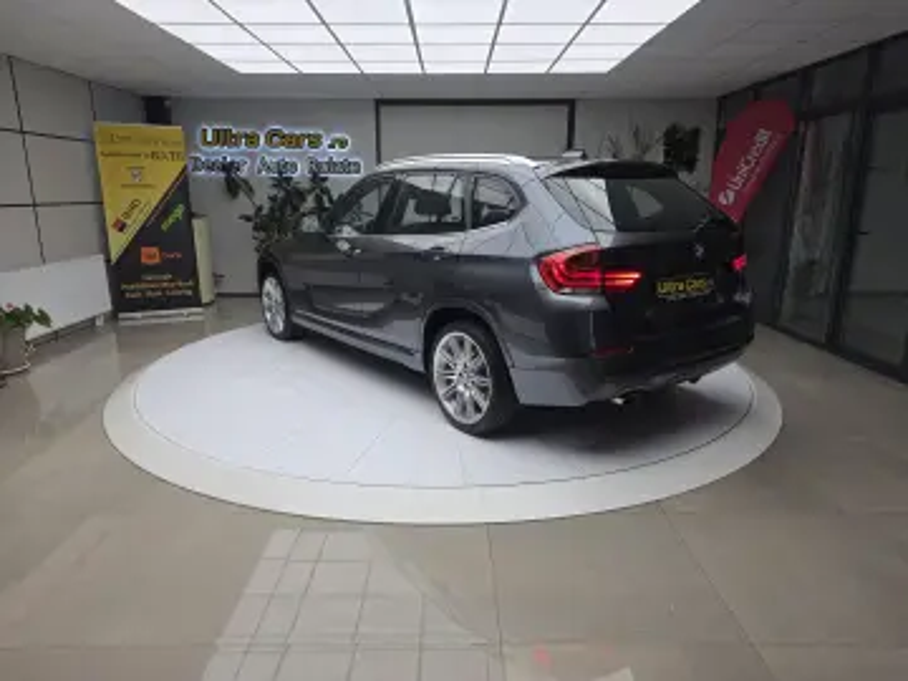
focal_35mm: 23
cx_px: 454
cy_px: 340
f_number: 1.7
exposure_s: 1/110
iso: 12
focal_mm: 6.25
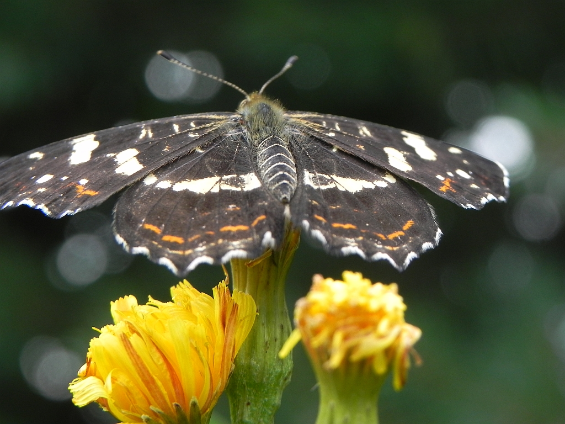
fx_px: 1714
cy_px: 212
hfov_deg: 18.7
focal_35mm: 105
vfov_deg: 14.1
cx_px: 282
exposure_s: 1/177
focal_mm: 18.8
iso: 160
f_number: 4.5
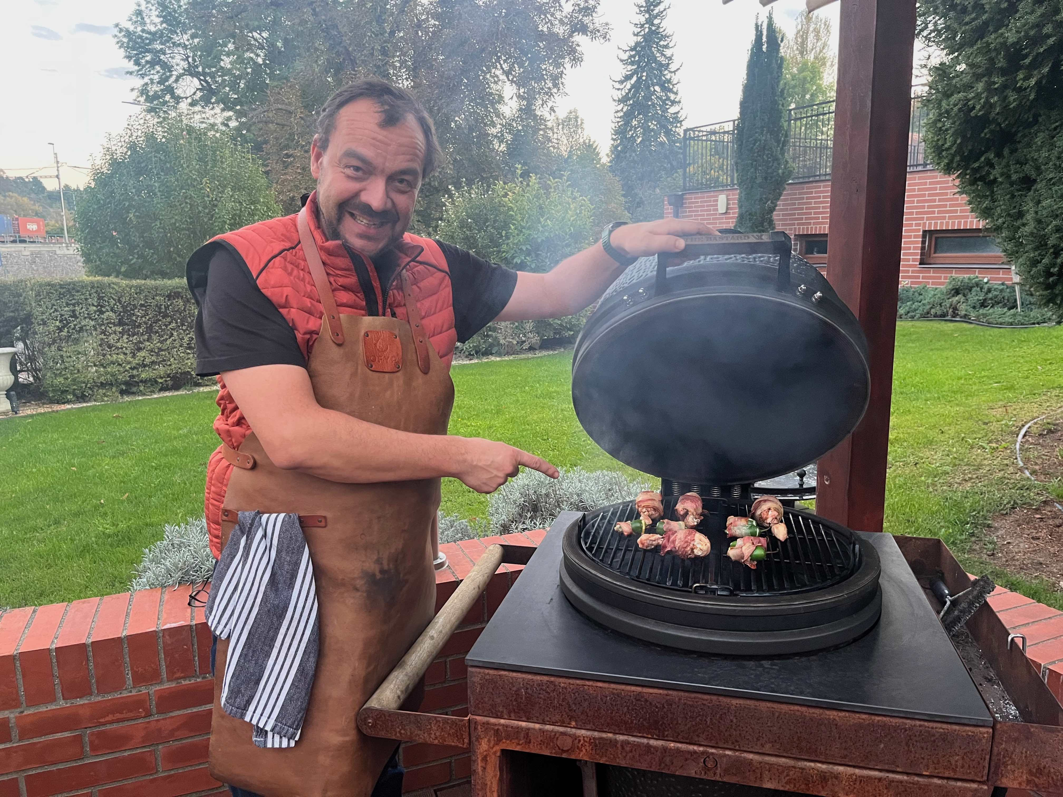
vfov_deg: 53.1
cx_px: 532
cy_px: 398
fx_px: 798
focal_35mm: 26
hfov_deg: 67.3
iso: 320
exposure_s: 1/50
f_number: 1.6
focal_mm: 5.1
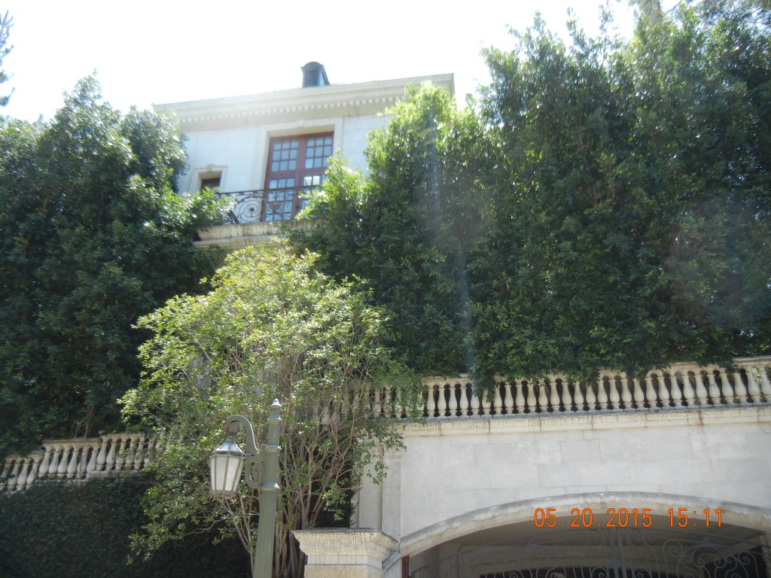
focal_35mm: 30
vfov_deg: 46.8
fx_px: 668
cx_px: 386
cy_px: 289
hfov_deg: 60.0
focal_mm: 5.4
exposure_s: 1/290
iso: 160
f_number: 3.5
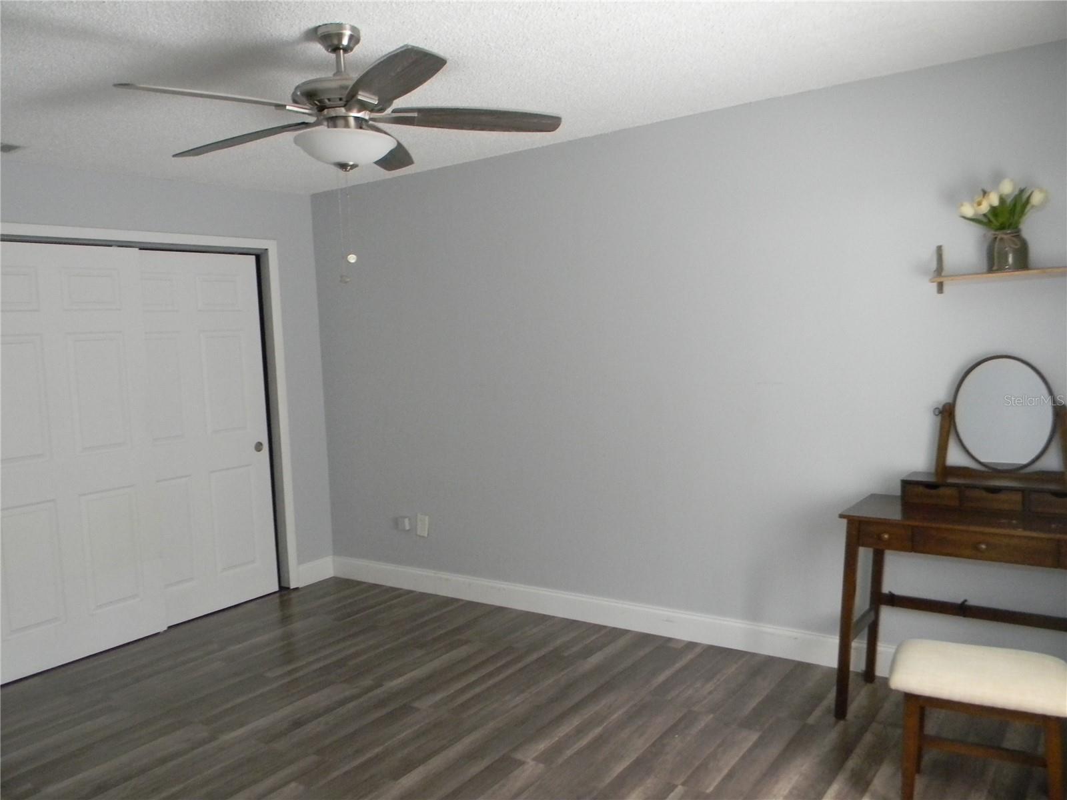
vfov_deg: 49.7
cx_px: 534
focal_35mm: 28
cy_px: 400
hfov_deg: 63.4
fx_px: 863
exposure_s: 1/30.6
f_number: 3.5
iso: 400
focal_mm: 5
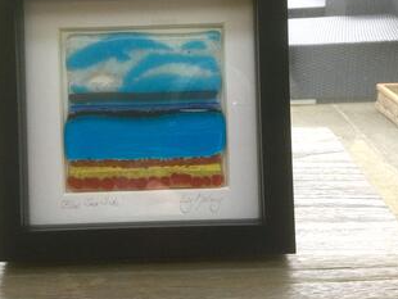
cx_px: 160
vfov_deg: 32.1
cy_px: 114
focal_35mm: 45
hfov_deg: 41.9
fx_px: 518
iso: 50
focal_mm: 3.3
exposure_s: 1/33
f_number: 2.4
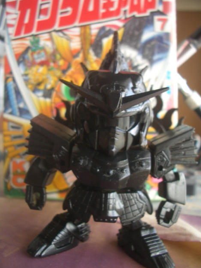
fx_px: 279
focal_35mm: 36
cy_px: 131
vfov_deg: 51.3
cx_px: 103
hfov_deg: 39.7
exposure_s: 1/8
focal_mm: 5.8
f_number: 2.6
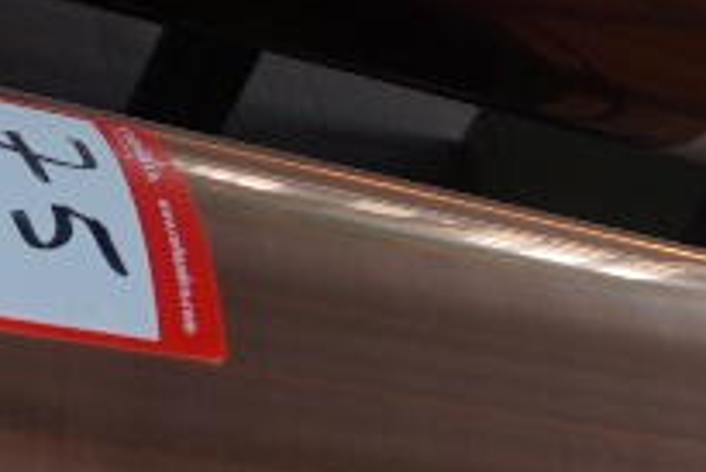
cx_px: 1044
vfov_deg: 11.3
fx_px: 2355
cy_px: 453
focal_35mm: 120
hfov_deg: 15.7
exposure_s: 1/60
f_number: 4
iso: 125
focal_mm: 16
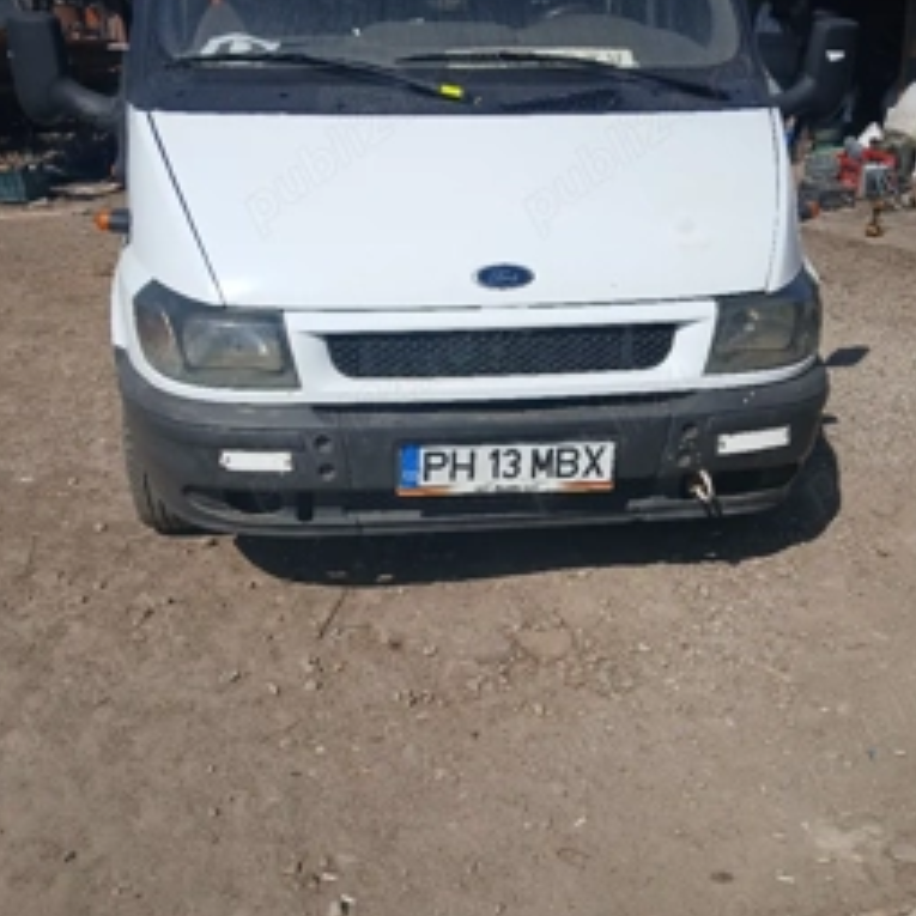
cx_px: 431
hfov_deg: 46.0
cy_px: 460
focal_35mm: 36
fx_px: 1078
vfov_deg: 46.0
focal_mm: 3.98
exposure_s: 1/1250
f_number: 1.8
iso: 20
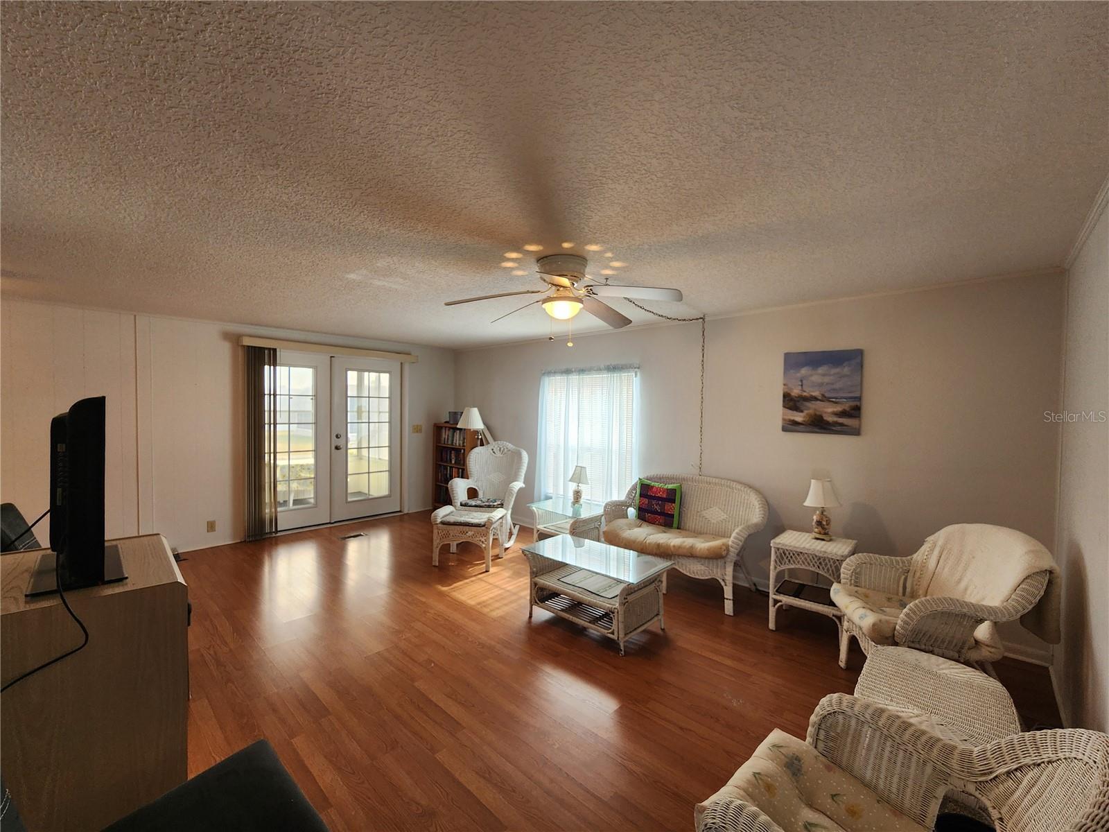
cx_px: 554
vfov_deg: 89.9
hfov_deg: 106.2
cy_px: 416
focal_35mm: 13
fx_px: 416
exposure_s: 1/60
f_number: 2.2
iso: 160
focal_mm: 2.2
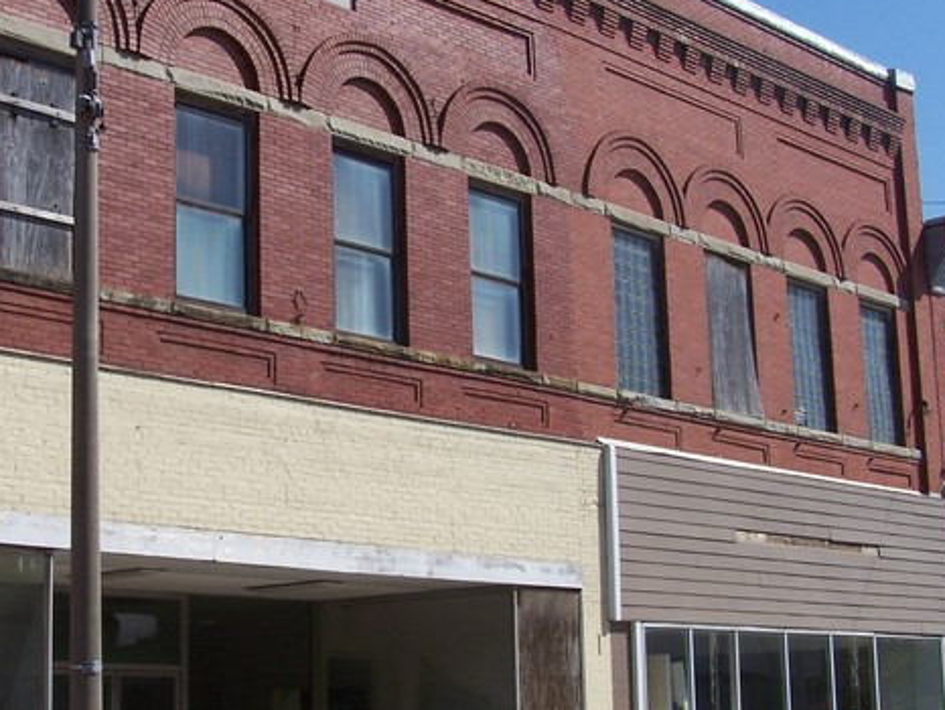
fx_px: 1721
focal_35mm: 63
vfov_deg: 23.3
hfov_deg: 30.5
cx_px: 311
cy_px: 349
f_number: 5.6
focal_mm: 6.3
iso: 80
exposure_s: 1/750
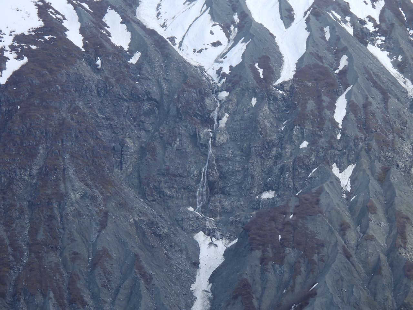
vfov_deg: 3.7
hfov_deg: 5.0
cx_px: 206
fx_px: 4772
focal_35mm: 400
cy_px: 155
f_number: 5
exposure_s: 1/640
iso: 100
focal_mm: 71.4
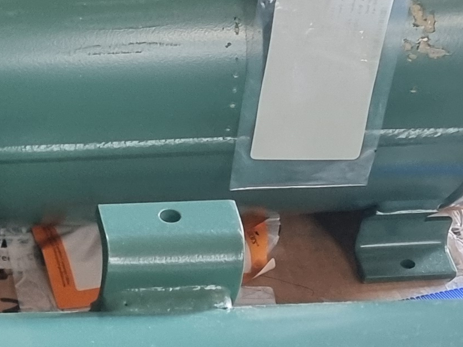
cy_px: 516
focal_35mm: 115
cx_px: -163
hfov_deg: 16.1
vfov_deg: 12.3
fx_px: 1538
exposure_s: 1/33
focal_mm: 6.7
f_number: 1.8
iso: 640
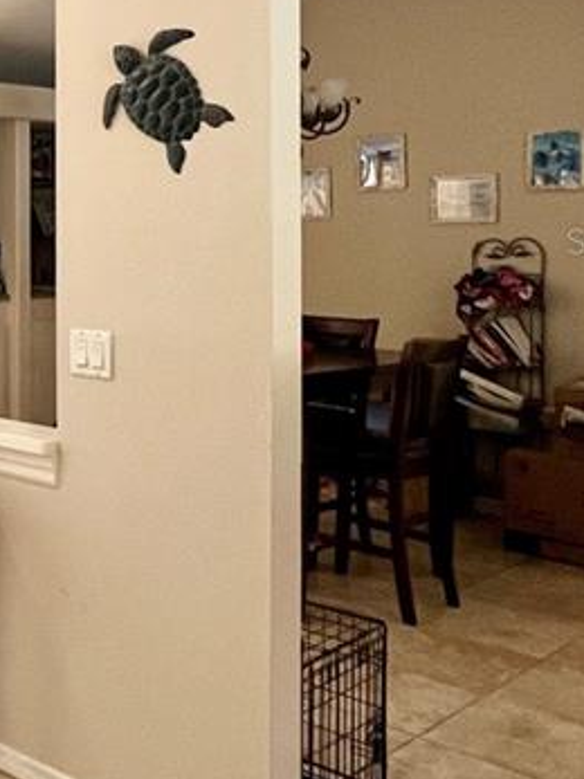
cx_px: -285
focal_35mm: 45
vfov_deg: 41.4
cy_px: 240
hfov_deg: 24.9
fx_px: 1013
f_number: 1.8
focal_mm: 1.57
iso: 200
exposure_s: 1/120
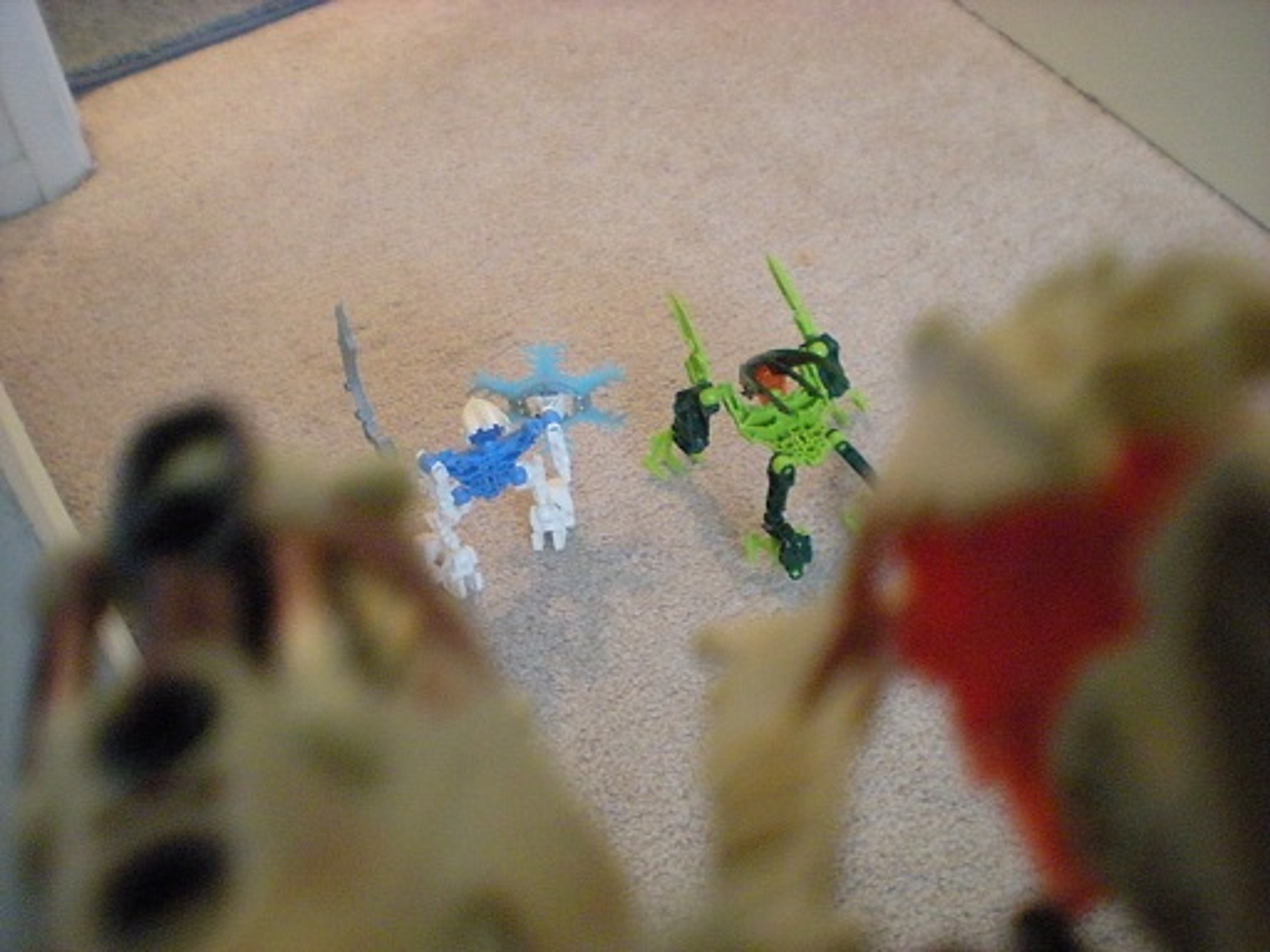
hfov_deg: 49.0
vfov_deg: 37.7
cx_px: 635
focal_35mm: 38
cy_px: 476
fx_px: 1394
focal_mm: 6.3
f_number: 3.1
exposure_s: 1/13.2
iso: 800
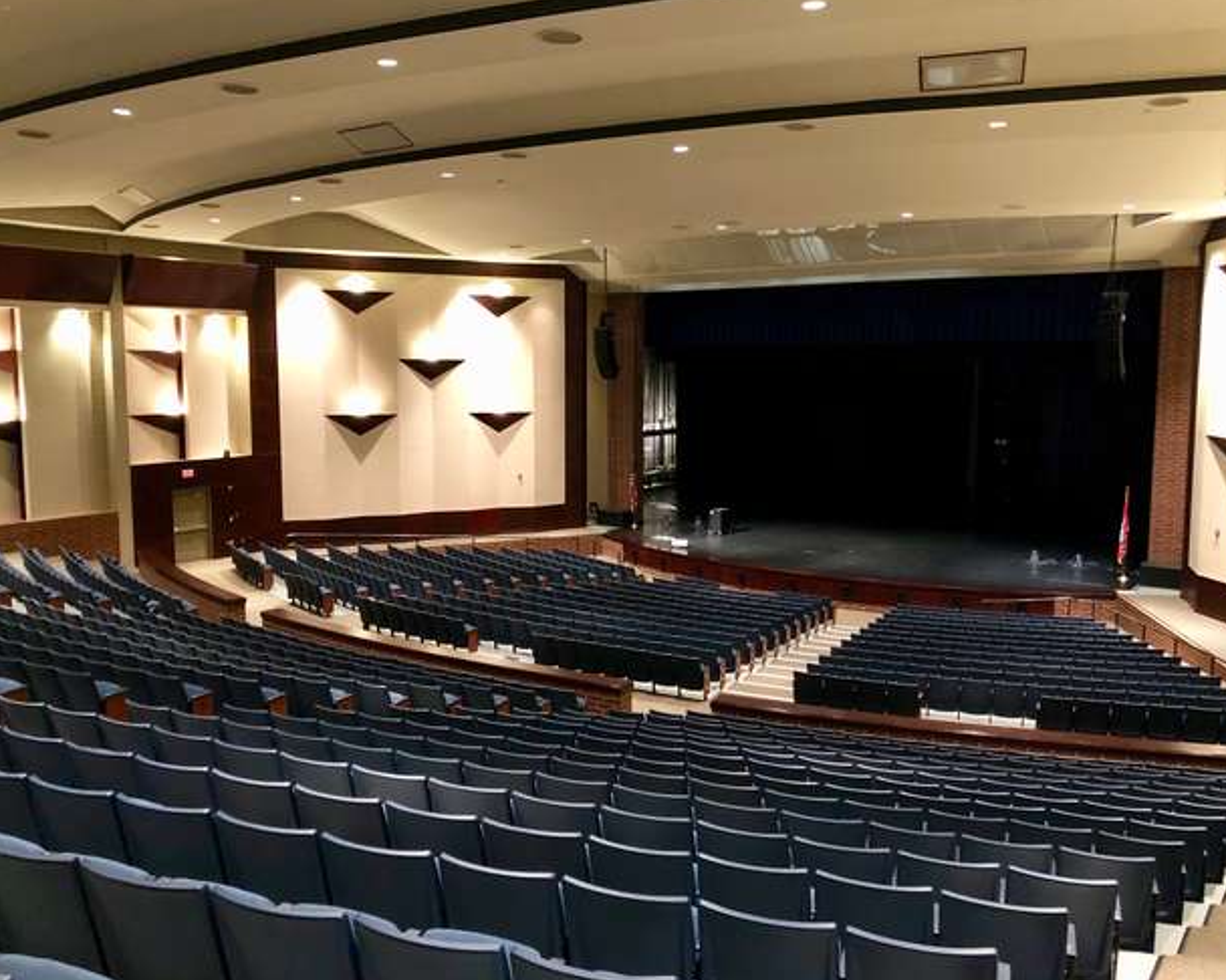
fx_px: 1088
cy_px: 490
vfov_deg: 48.5
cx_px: 602
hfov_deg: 58.8
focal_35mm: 30
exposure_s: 1/4
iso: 100
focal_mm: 4
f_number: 1.8
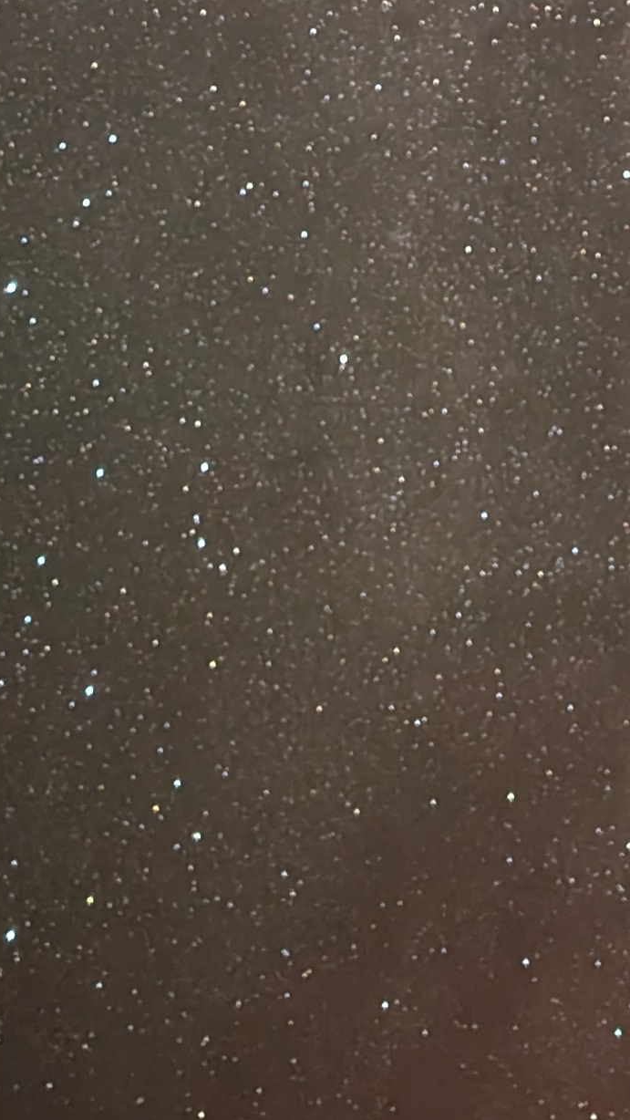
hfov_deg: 13.8
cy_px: -592
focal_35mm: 87
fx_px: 2583
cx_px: 542
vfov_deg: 20.6
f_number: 1.68
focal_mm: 6.9
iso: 3926
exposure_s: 16
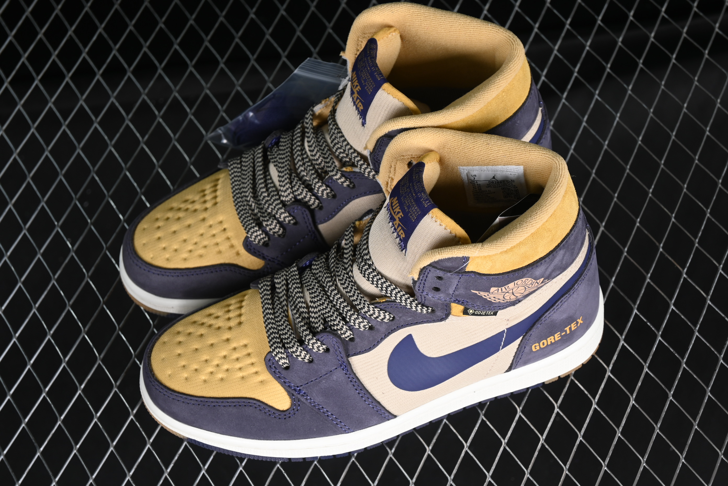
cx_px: 364
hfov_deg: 27.0
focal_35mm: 75
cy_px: 243
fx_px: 1517
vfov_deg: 18.2
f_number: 6.3
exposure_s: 1/60
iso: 160
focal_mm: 50
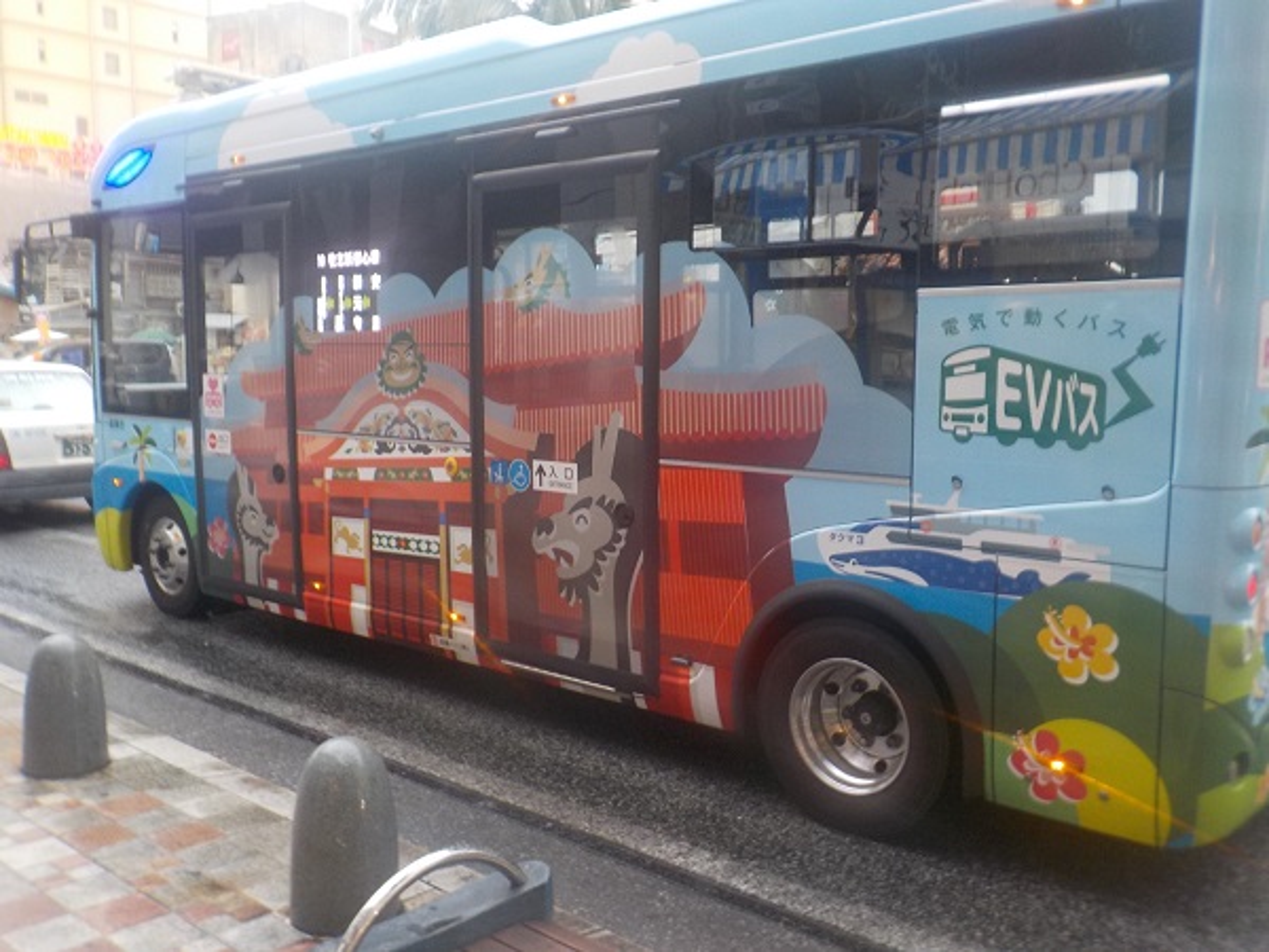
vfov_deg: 46.8
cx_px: 634
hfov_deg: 60.0
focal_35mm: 30
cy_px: 476
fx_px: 1100
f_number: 3.3
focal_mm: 4.1
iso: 125
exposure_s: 1/30
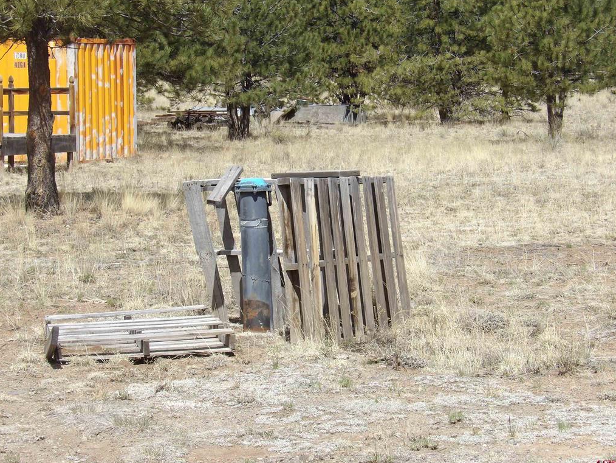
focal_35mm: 103
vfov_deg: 14.4
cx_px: 309
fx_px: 1833
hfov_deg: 19.1
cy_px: 231
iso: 100
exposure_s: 1/229
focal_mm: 18.2
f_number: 7.2
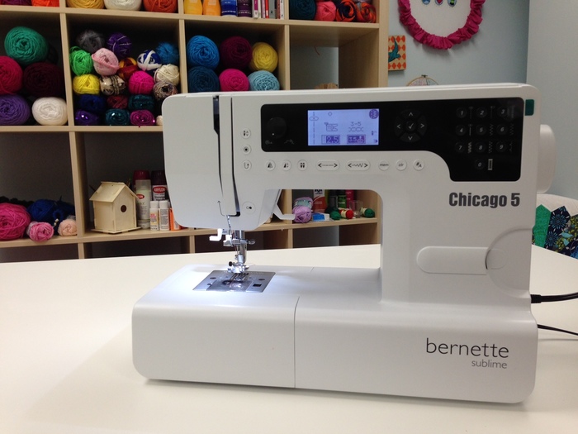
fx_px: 551
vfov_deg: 42.9
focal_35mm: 33
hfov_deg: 55.4
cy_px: 217
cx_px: 289
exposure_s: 1/60
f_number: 2.4
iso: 64
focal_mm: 4.12
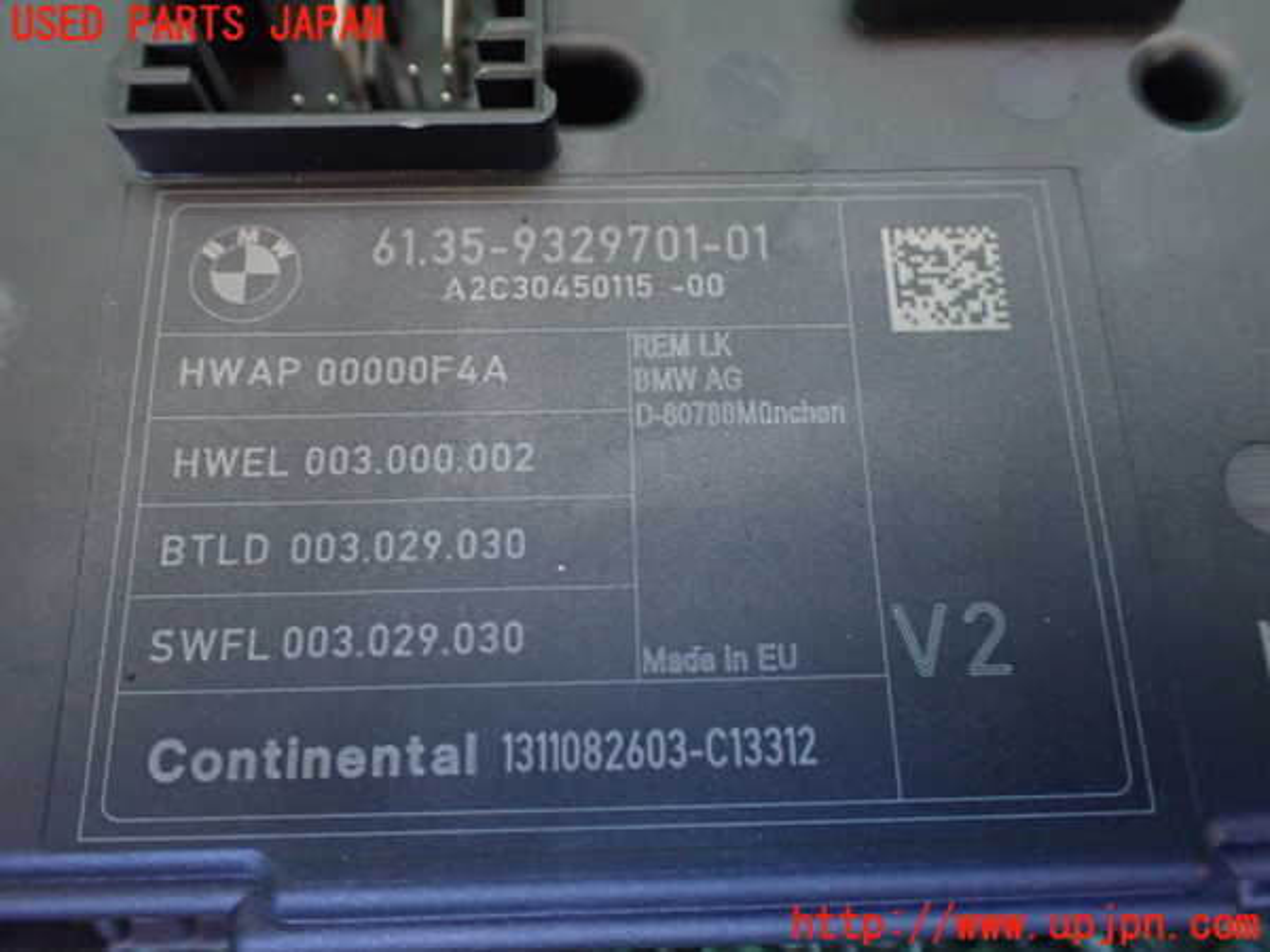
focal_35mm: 30
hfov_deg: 60.0
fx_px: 1101
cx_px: 635
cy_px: 476
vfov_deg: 46.8
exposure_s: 1/30
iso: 1000
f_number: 2.3
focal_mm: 5.4
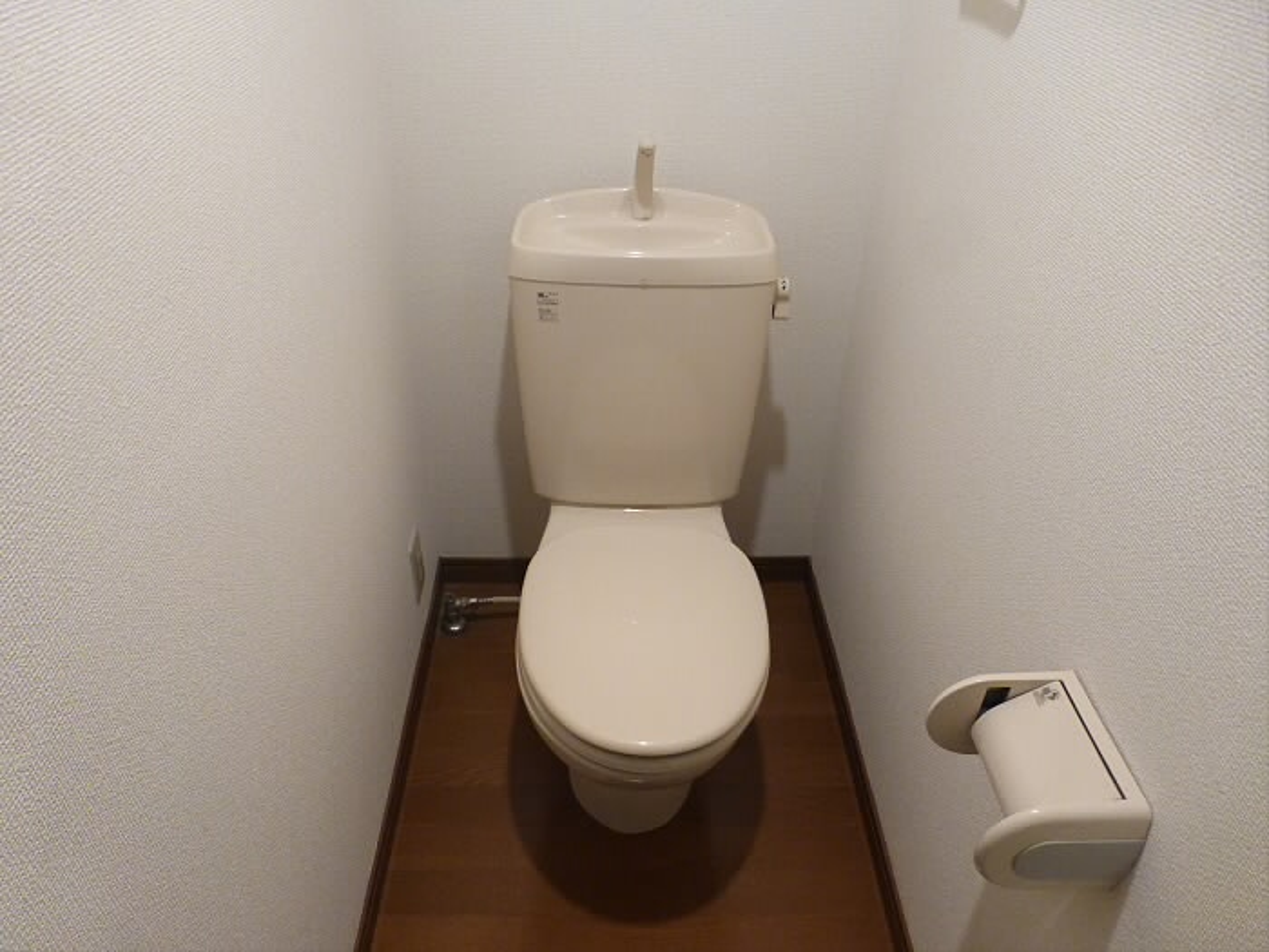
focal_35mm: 24
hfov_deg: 71.6
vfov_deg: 56.8
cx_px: 634
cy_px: 476
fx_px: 880
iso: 400
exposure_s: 1/50
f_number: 3.3
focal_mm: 4.3
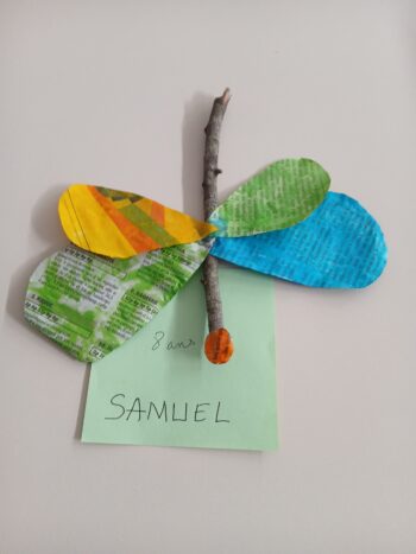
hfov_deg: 53.0
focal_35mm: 26
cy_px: 277
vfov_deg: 67.3
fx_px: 417
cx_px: 208
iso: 160
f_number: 1.8
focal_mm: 3.98
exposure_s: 1/50
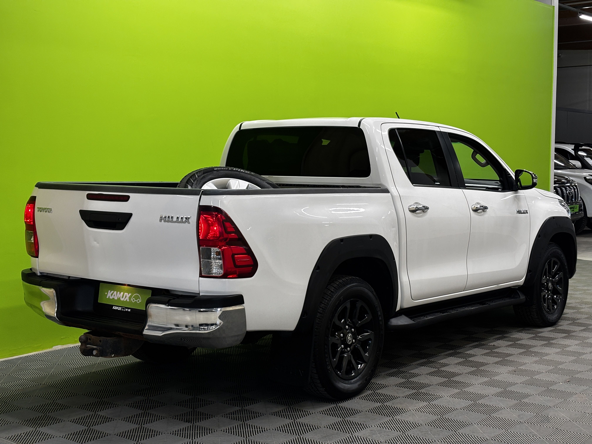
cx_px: 296
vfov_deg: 28.0
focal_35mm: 52
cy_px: 222
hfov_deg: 36.8
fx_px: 889
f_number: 1.6
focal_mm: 5.96
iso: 64
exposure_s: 1/100
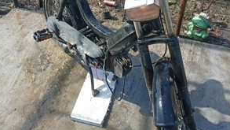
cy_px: 6
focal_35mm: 40
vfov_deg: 28.2
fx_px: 244
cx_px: 114
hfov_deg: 50.5
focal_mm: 3.84
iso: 50
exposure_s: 1/459
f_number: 1.8
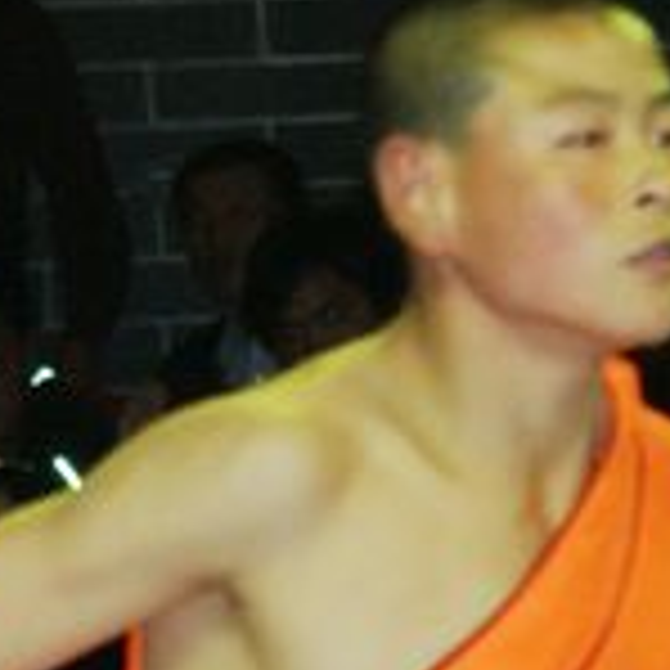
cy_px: 958
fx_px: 13555
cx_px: 292
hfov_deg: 2.8
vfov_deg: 2.8
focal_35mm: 619
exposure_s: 1/125
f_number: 5
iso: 400
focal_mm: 90
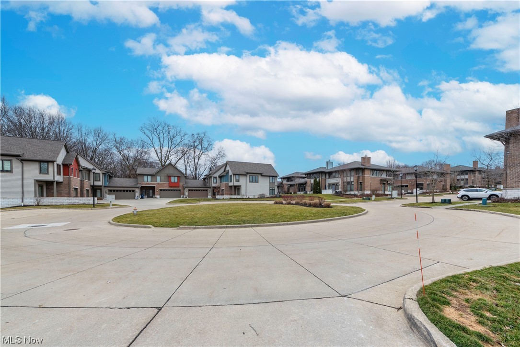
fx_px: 202
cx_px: 260
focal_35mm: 14
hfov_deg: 104.2
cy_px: 174
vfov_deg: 81.2
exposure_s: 1/320
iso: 500
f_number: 9
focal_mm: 14
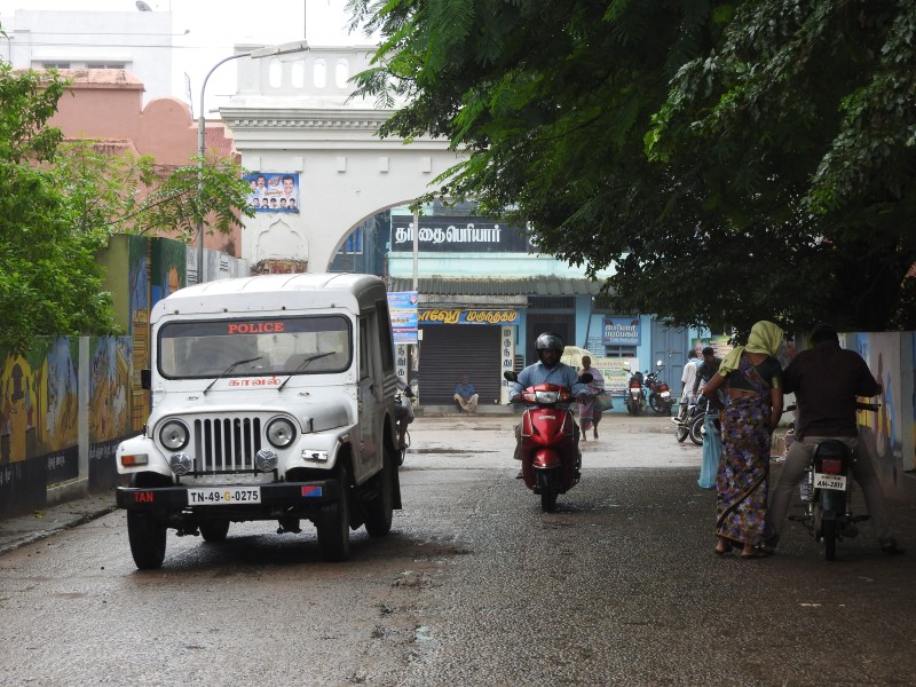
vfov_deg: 14.1
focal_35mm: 105
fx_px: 2778
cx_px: 458
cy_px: 344
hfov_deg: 18.7
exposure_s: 1/100
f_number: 4.8
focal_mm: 18.8
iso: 100
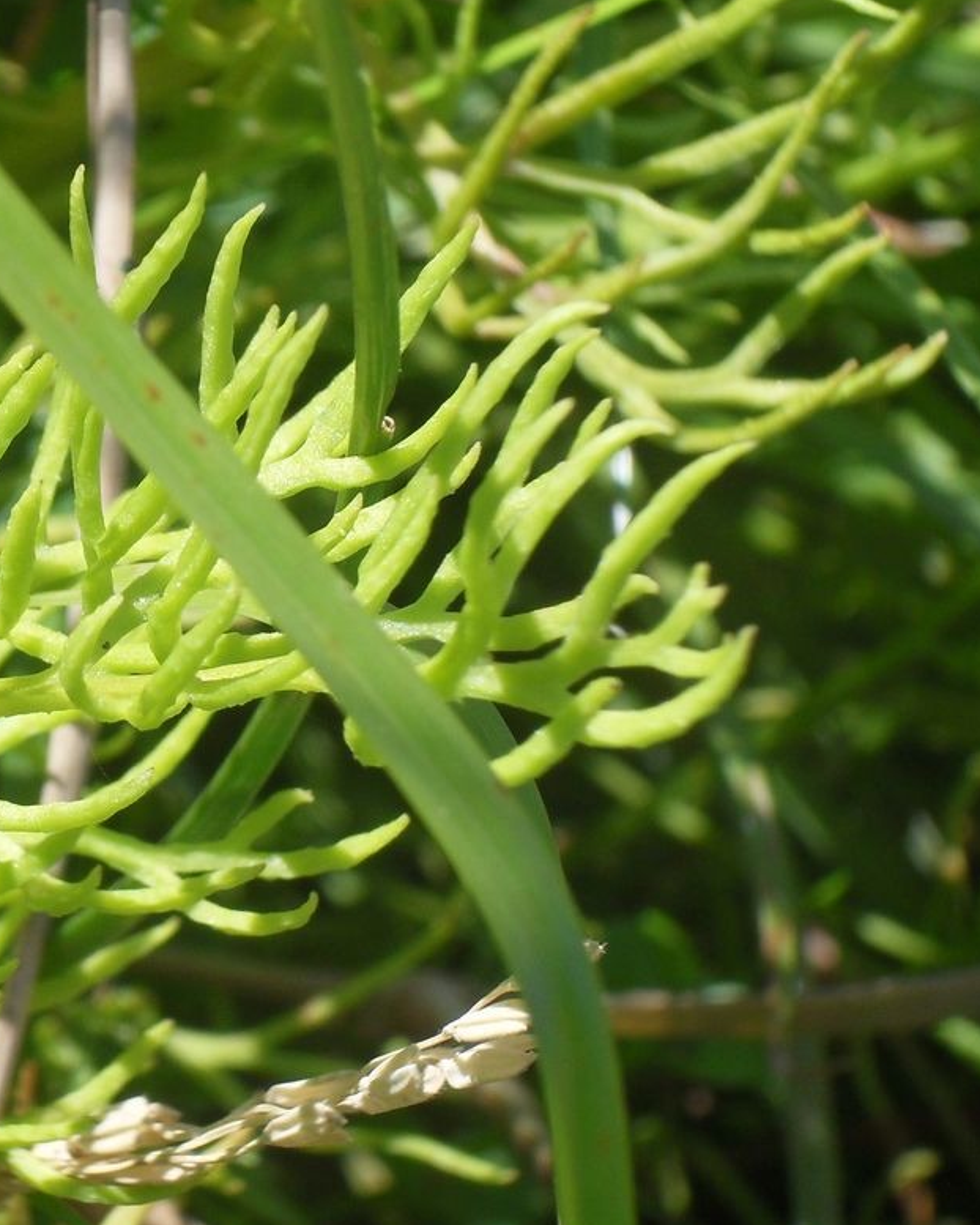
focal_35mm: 245
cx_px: 77
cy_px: 594
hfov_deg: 6.3
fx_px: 8879
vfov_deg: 7.9
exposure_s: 1/250
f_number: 5.8
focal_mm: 22.8
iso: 80
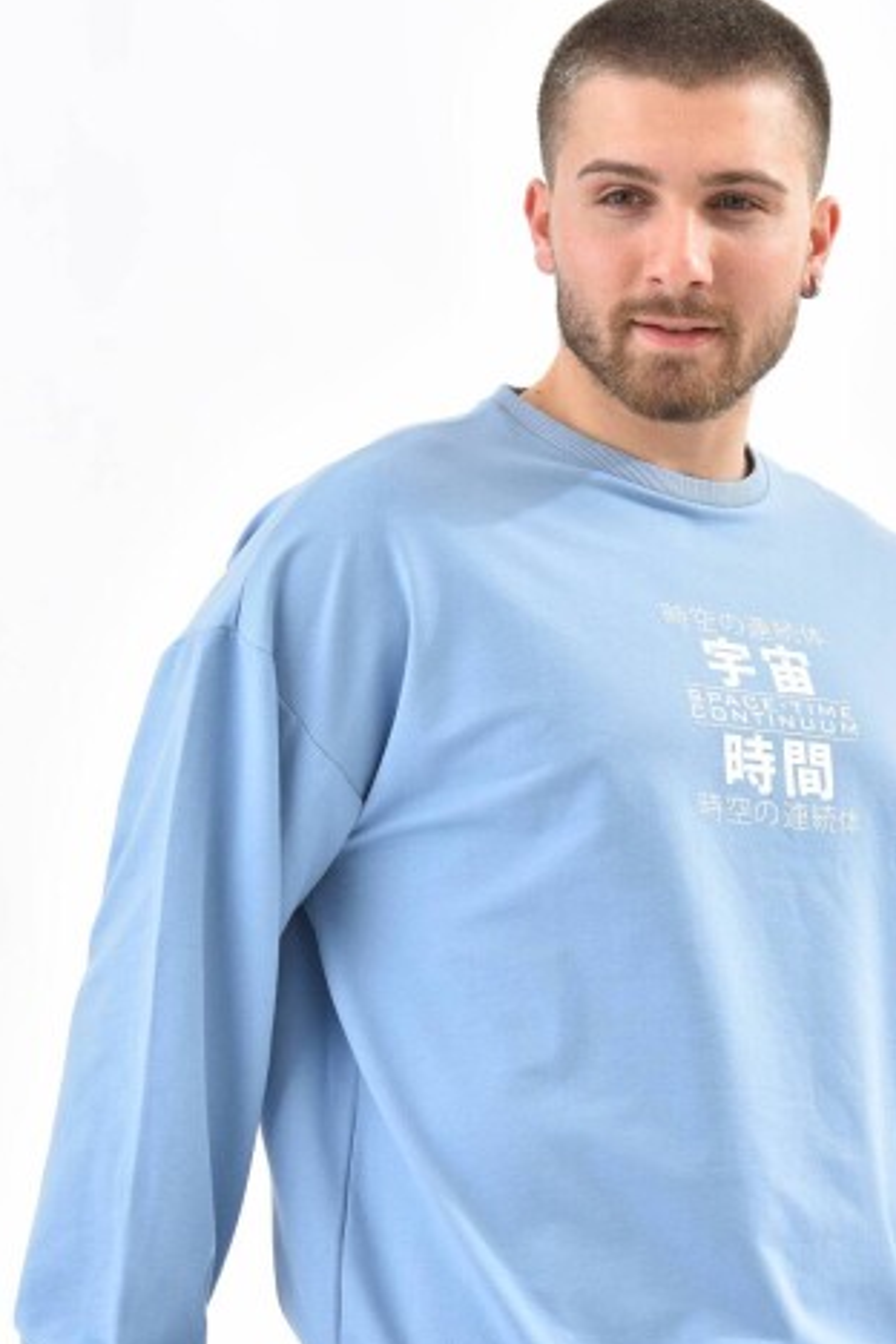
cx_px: 698
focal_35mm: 186
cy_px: 735
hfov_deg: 7.4
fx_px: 6943
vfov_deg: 11.1
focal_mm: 116
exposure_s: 1/160
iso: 100
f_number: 7.1
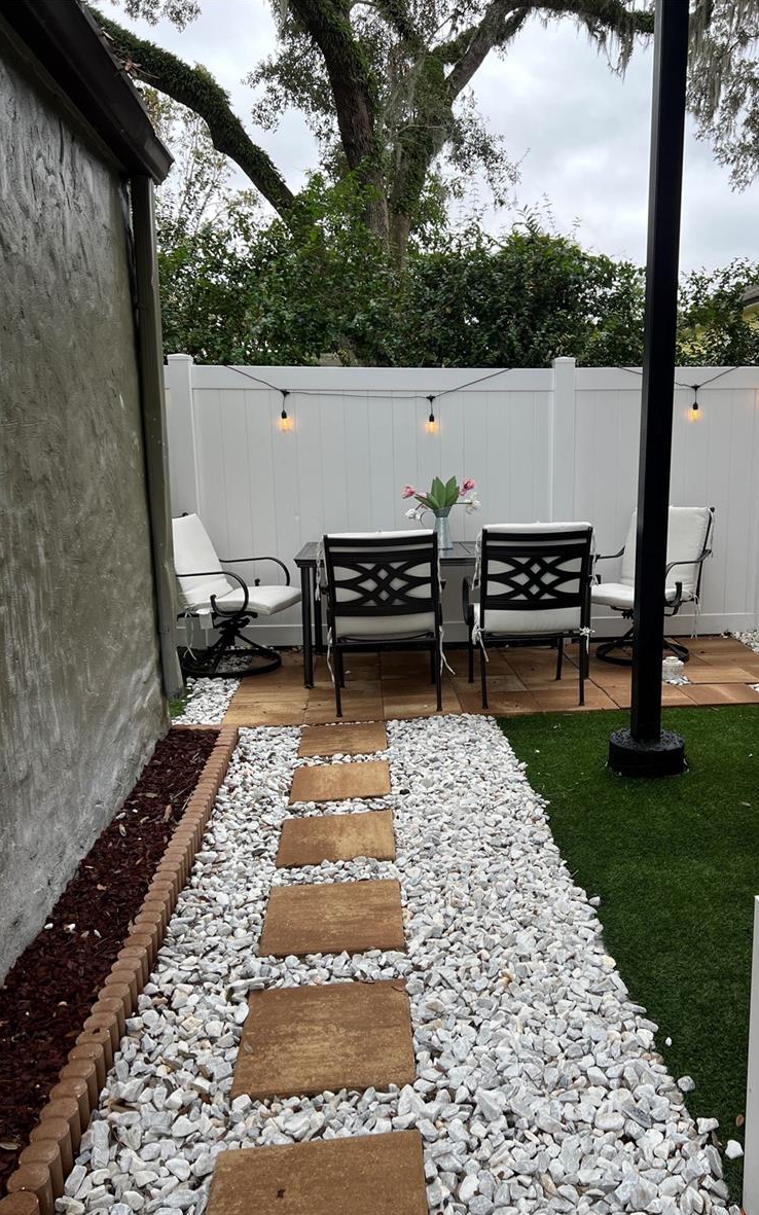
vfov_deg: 66.5
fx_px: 927
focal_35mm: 28
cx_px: 460
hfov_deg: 44.3
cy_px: 615
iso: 50
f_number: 1.5
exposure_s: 1/411
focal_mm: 5.7
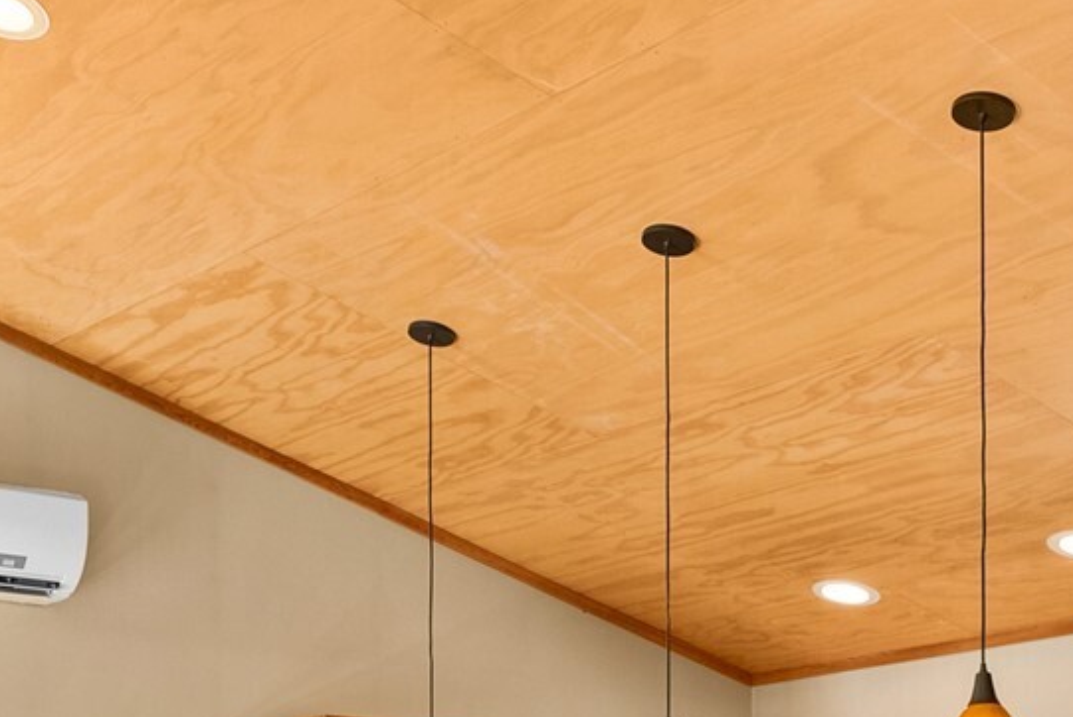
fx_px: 2237
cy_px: 1026
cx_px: 403
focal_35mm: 75
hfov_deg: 26.9
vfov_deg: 16.8
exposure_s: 1/40
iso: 400
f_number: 3.5
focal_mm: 24
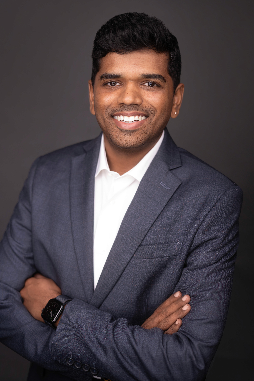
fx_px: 529
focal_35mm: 50
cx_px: 127
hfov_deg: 27.0
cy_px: 190
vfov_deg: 39.6
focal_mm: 50
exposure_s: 1/160
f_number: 2.2
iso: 31
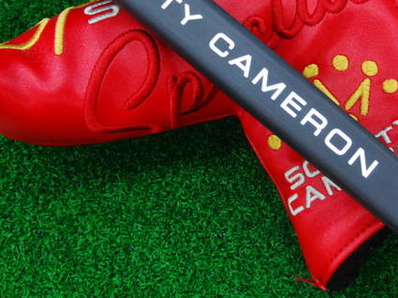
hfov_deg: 34.1
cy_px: 92
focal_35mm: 56
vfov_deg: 25.9
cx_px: 263
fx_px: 644
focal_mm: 6.42
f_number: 3.6
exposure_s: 1/50
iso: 400
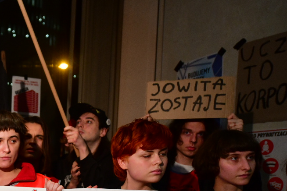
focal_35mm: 57
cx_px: -41
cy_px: 195
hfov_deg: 30.7
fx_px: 454
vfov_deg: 22.8
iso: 800
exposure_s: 1/125
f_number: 2.8
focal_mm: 23
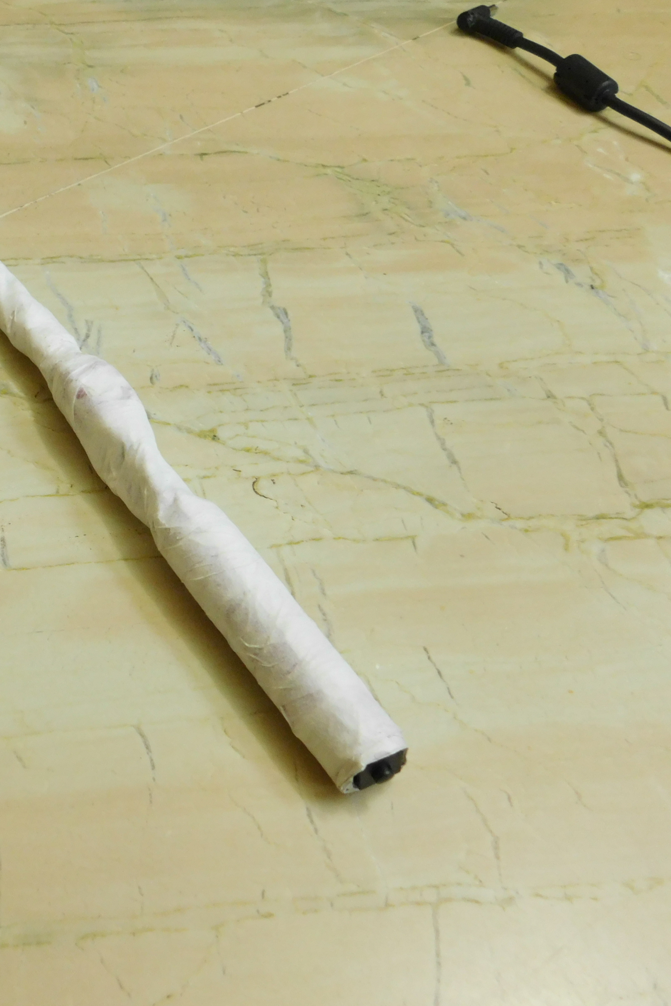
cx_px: 36
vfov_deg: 46.4
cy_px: 502
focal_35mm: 42
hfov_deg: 30.2
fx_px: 1174
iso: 400
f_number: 3.2
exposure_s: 1/10
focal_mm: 5.3
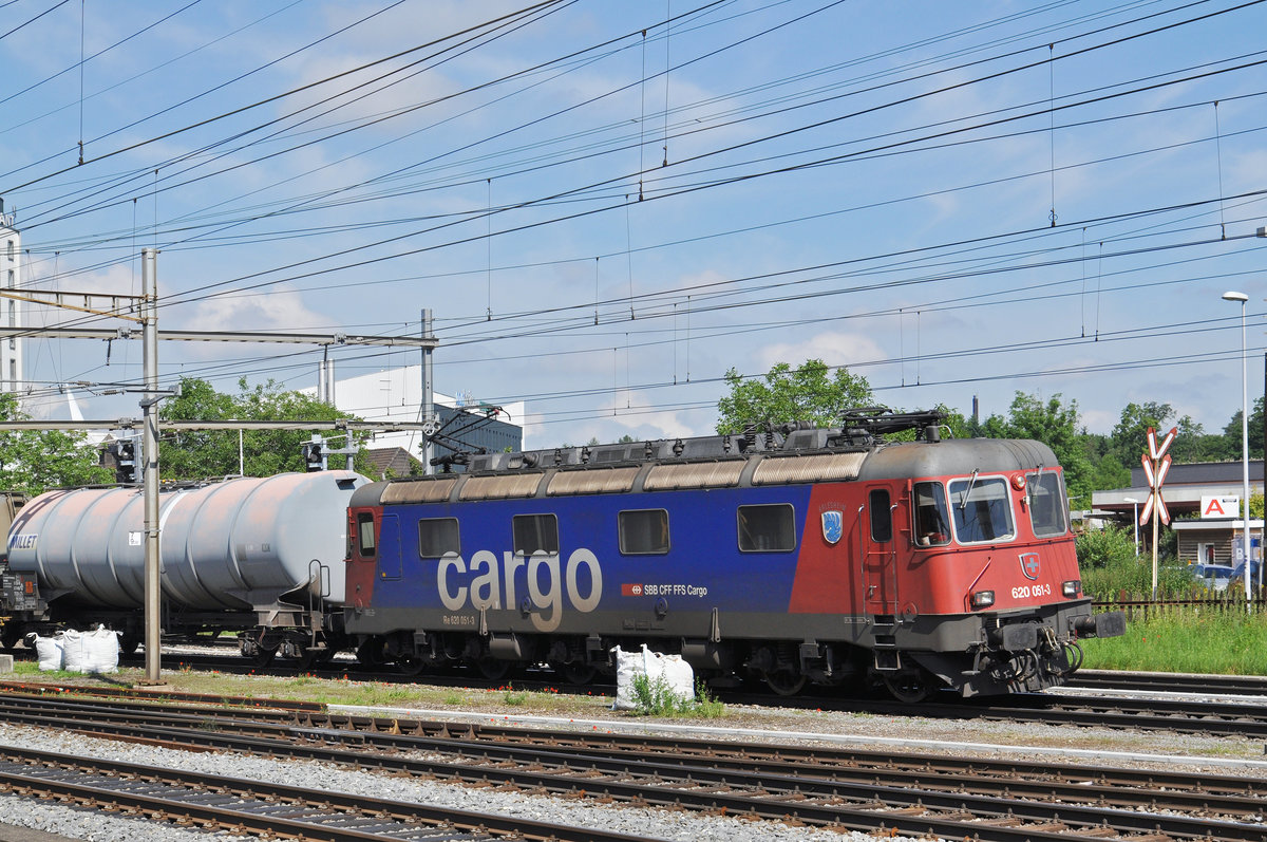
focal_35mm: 69
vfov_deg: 19.7
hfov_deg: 29.3
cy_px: 421
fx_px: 2425
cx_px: 634
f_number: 8
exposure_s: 1/1000
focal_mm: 46
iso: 250
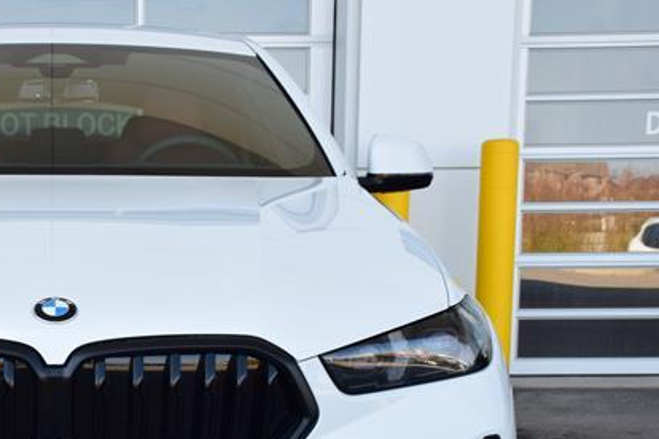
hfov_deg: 22.9
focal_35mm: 87
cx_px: 80
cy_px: 414
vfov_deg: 15.5
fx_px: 1592
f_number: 9
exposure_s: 1/160
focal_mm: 30
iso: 400
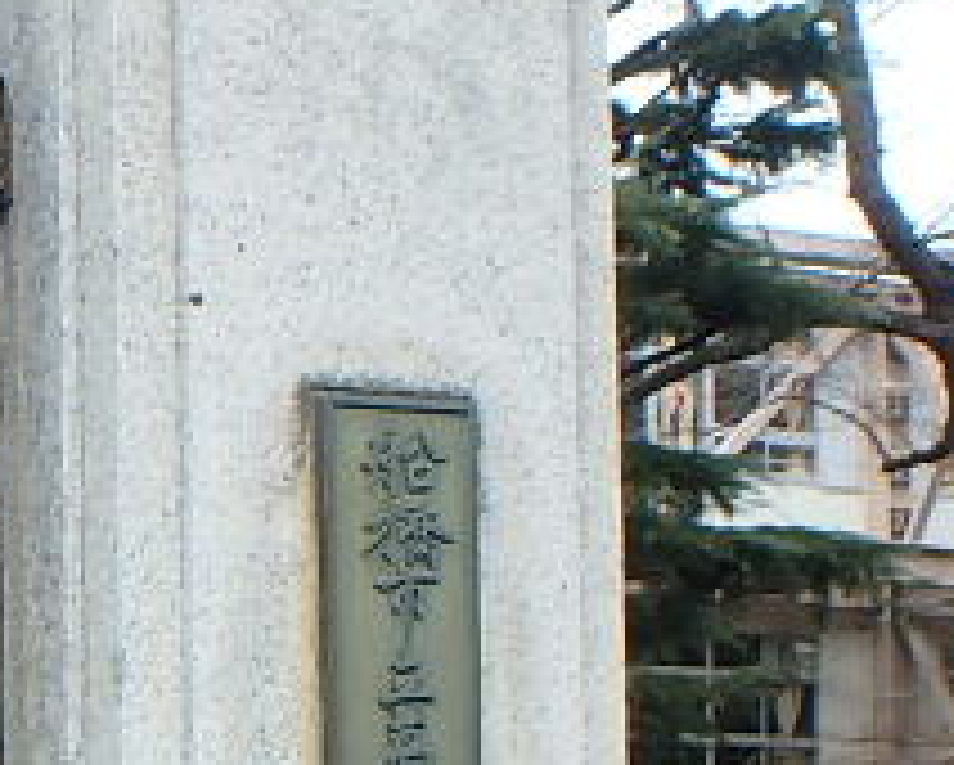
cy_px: 936
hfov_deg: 18.9
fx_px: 2600
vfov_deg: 16.0
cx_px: -364
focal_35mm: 92
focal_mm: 3.7
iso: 125
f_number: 3.5
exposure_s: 1/250
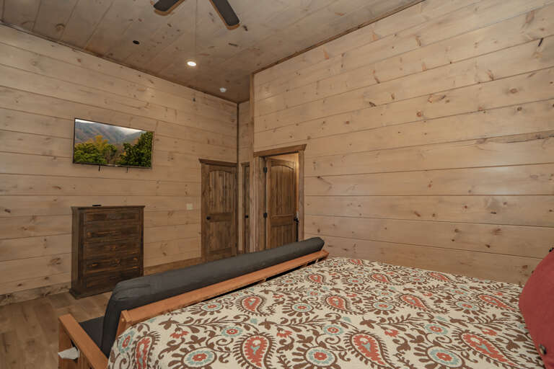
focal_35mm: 16
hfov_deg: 96.7
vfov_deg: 73.7
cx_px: 277
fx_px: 246
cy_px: 184
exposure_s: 1/200
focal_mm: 16
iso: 1250
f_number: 7.1
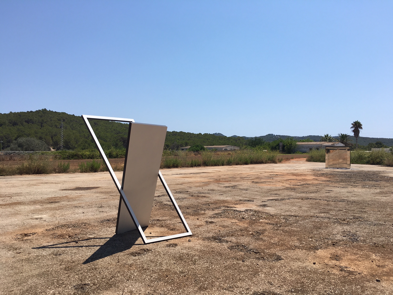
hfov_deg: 61.7
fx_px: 329
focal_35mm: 29
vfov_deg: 48.2
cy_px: 148
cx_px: 196
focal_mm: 4.15
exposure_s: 1/2198
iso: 25
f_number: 2.2
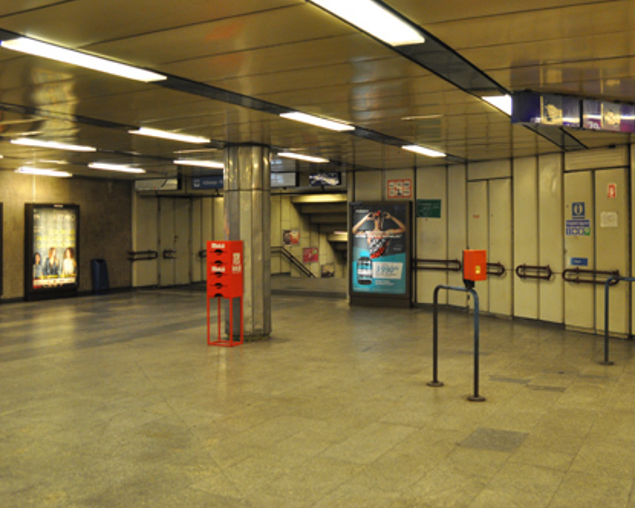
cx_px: 340
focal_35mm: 35
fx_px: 652
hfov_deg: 51.9
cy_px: 228
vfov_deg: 42.5
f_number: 3.5
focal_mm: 17
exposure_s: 1/50
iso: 800
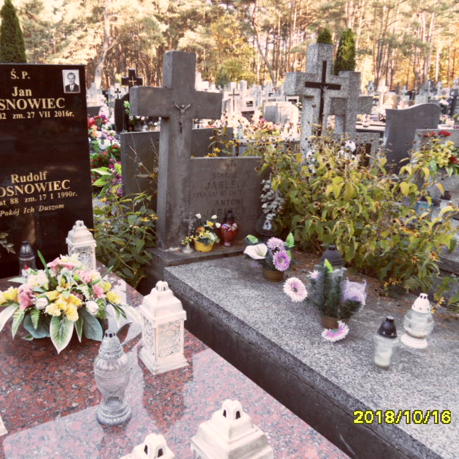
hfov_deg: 54.9
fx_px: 435
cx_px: 167
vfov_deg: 55.6
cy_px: 230
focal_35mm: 29
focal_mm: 3.9
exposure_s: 1/60
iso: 100
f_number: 3.2
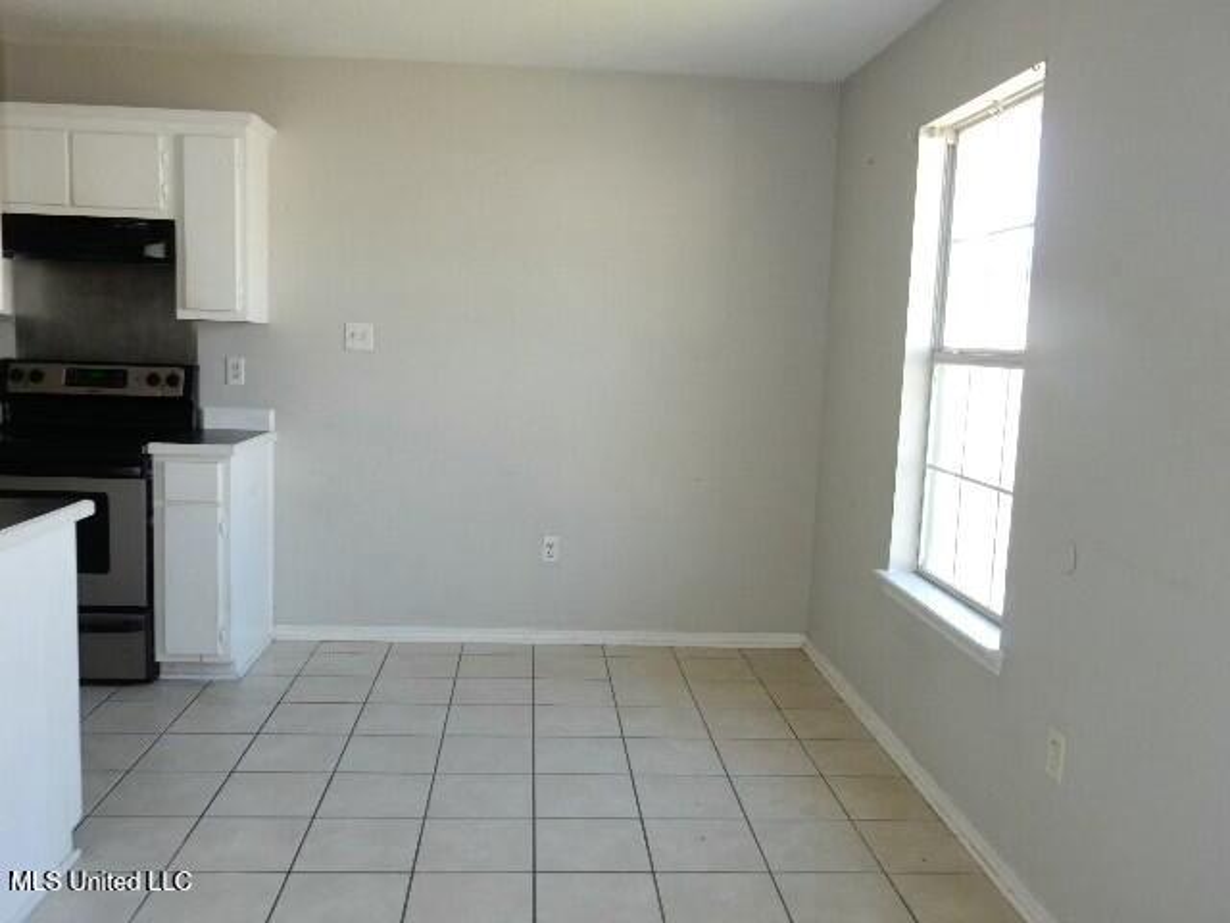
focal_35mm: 30
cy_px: 462
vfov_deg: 46.8
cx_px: 615
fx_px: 1066
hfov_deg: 60.0
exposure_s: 1/30
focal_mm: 5.4
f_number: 4
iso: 160
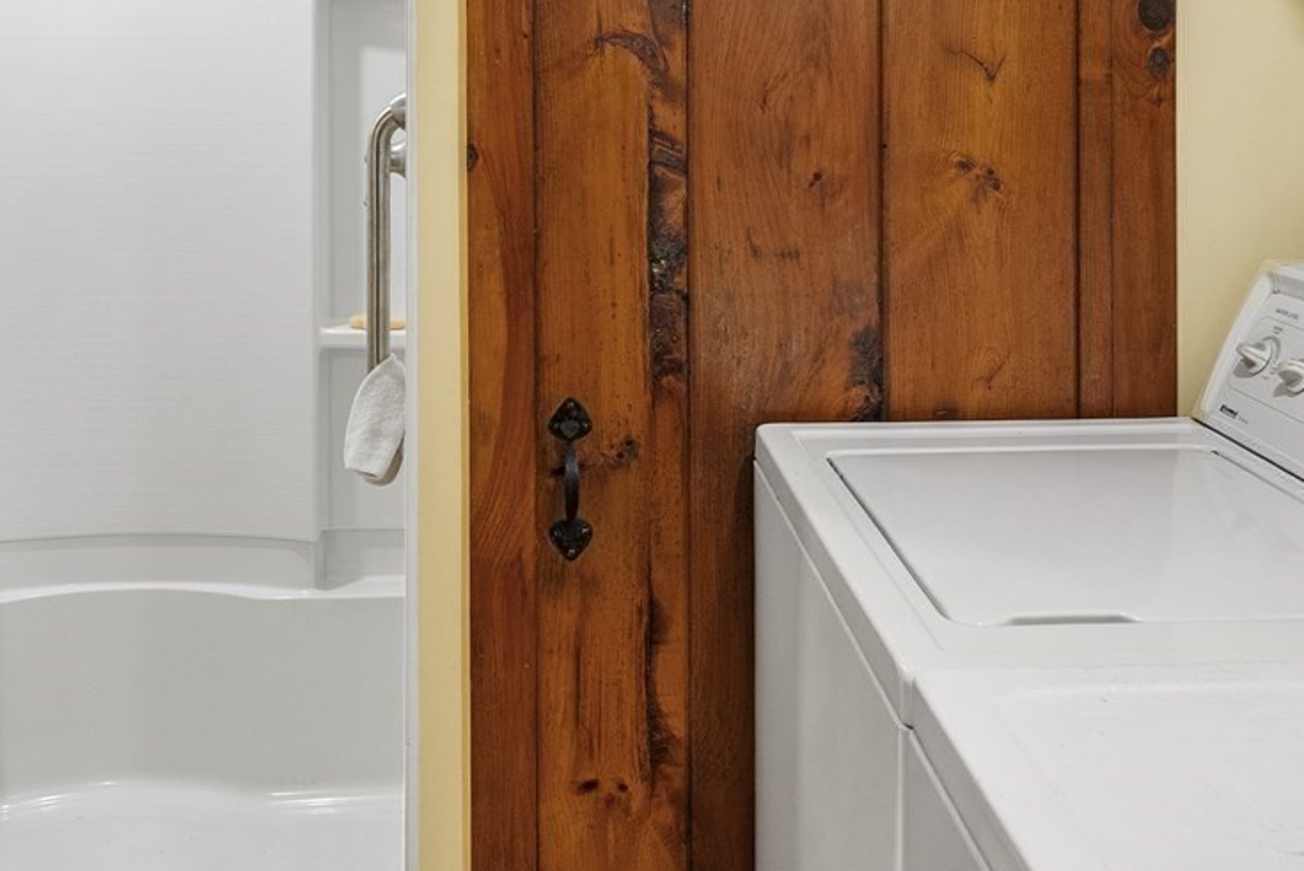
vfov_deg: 32.6
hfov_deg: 49.5
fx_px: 1413
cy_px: 90
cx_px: 621
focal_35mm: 39
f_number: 4.5
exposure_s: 1/30
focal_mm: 14
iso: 500
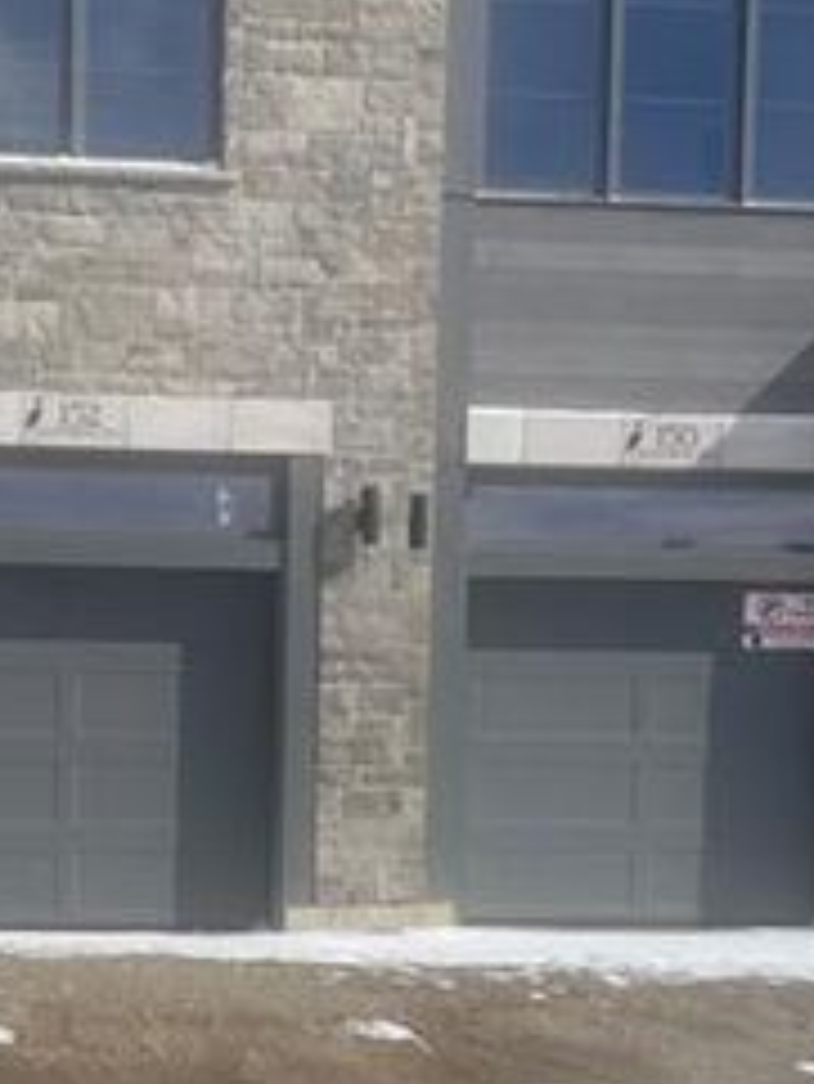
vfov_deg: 26.5
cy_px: 879
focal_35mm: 72
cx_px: 94
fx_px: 2255
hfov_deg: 20.1
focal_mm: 4.2
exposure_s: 1/6897
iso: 32
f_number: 1.6
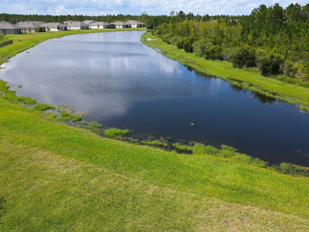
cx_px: 142
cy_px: 112
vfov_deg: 49.8
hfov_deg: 63.3
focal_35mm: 28
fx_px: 250
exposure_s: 1/725
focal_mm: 4.5
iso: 100
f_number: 2.8
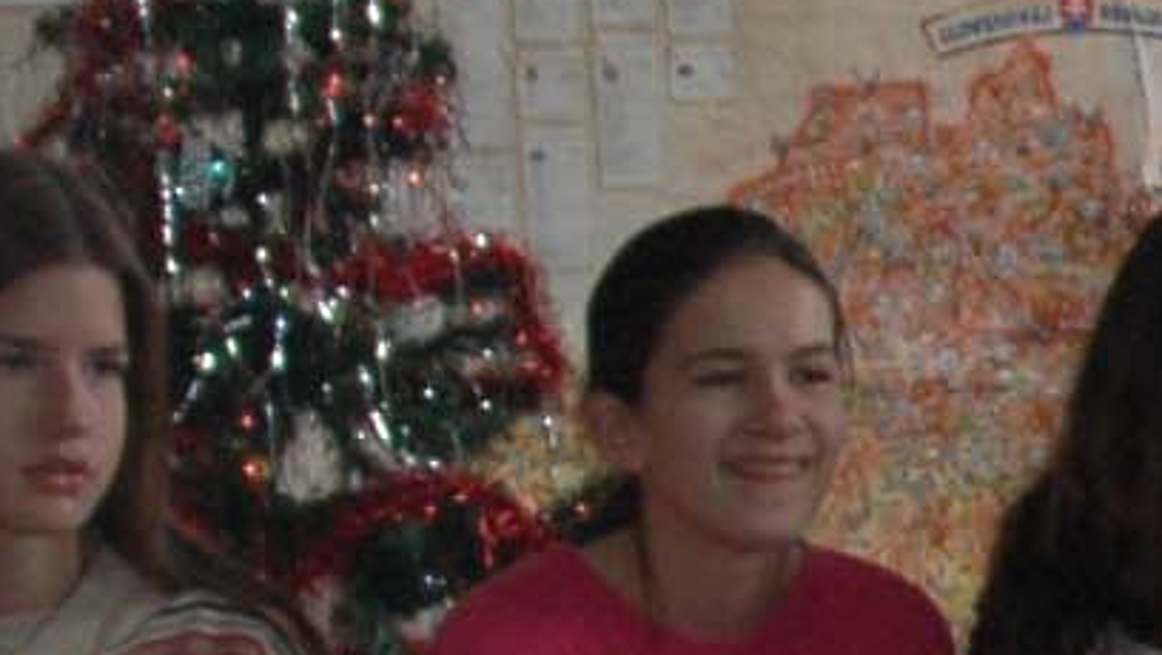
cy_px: 1304
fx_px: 9988
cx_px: 3295
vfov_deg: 3.7
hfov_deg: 6.2
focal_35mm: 324
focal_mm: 28
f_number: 5.6
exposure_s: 1/125
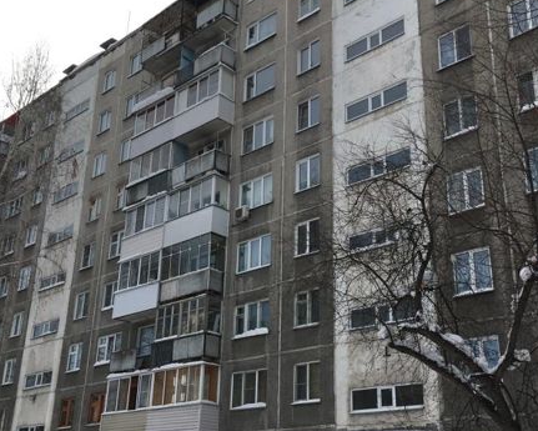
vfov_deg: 35.6
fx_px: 669
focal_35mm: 42
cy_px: 241
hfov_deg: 43.8
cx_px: 293
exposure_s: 1/938
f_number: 2.2
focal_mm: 4.15
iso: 25
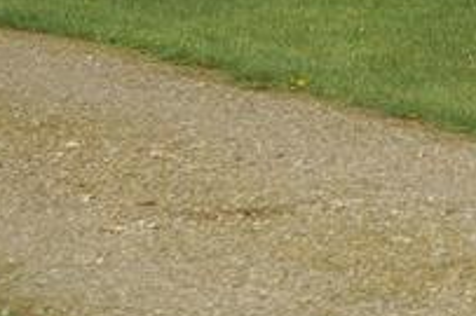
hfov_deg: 5.9
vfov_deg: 3.9
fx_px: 4581
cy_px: -178
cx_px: 742
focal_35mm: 347
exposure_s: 1/800
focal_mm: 65
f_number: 7.1
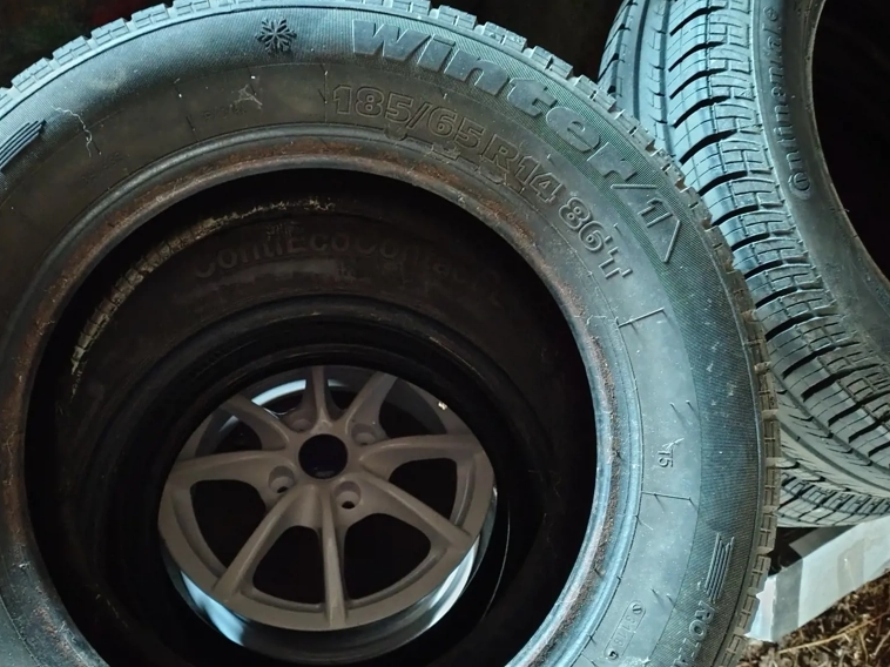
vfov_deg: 42.9
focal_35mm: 33
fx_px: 848
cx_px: 397
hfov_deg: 55.2
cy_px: 365
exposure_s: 1/8
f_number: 1.7
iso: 8448
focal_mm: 4.71
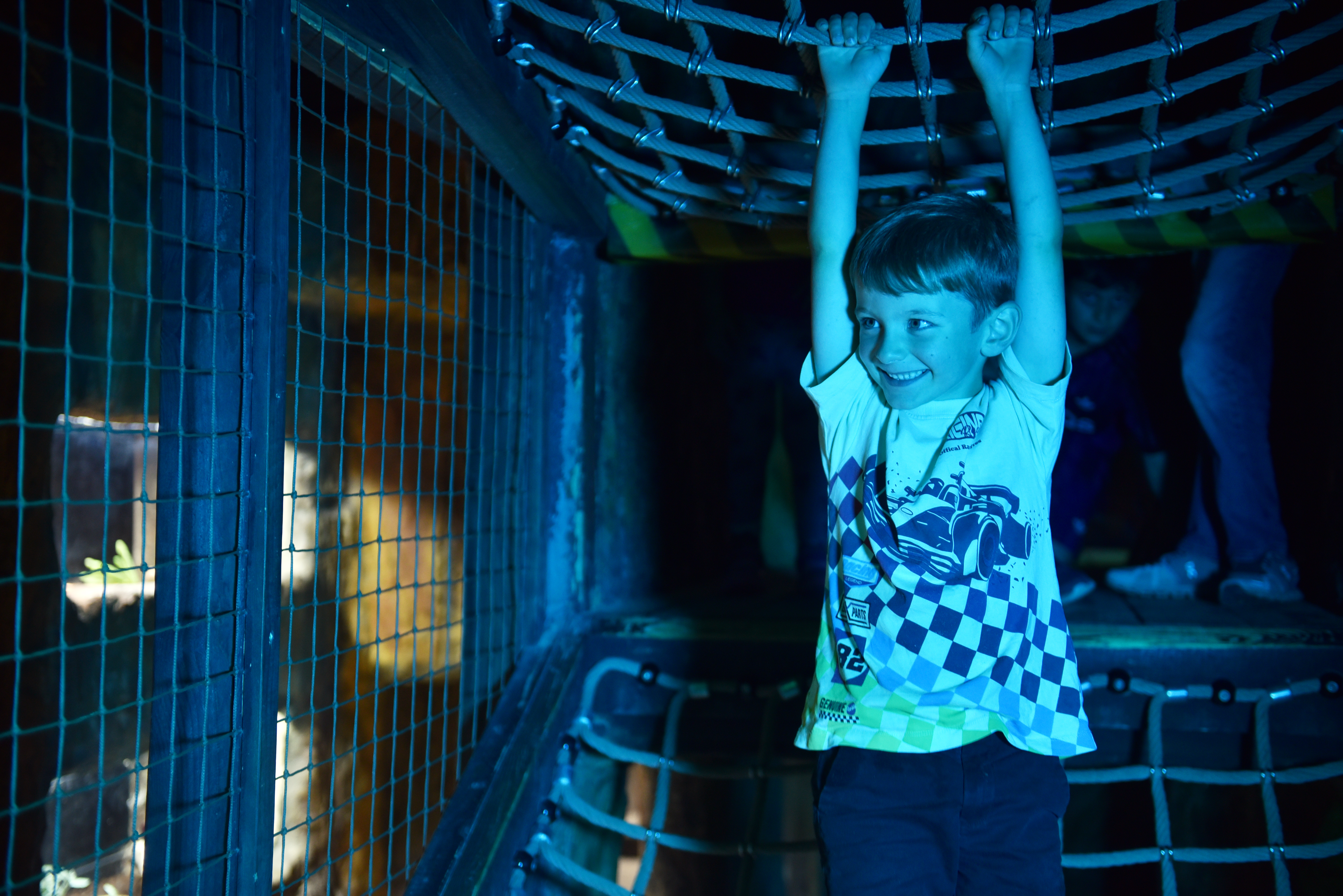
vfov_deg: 30.5
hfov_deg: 44.5
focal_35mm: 44
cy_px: 448
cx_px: 672
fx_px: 1642
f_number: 2.8
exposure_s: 1/60
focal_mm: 44
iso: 640
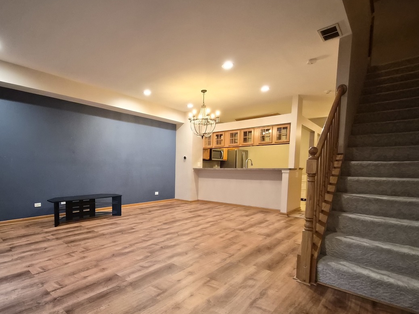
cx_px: 155
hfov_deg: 85.9
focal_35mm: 18
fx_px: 218
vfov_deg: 71.1
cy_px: 182
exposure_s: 1/60
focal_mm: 1.7
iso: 640
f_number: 2.2
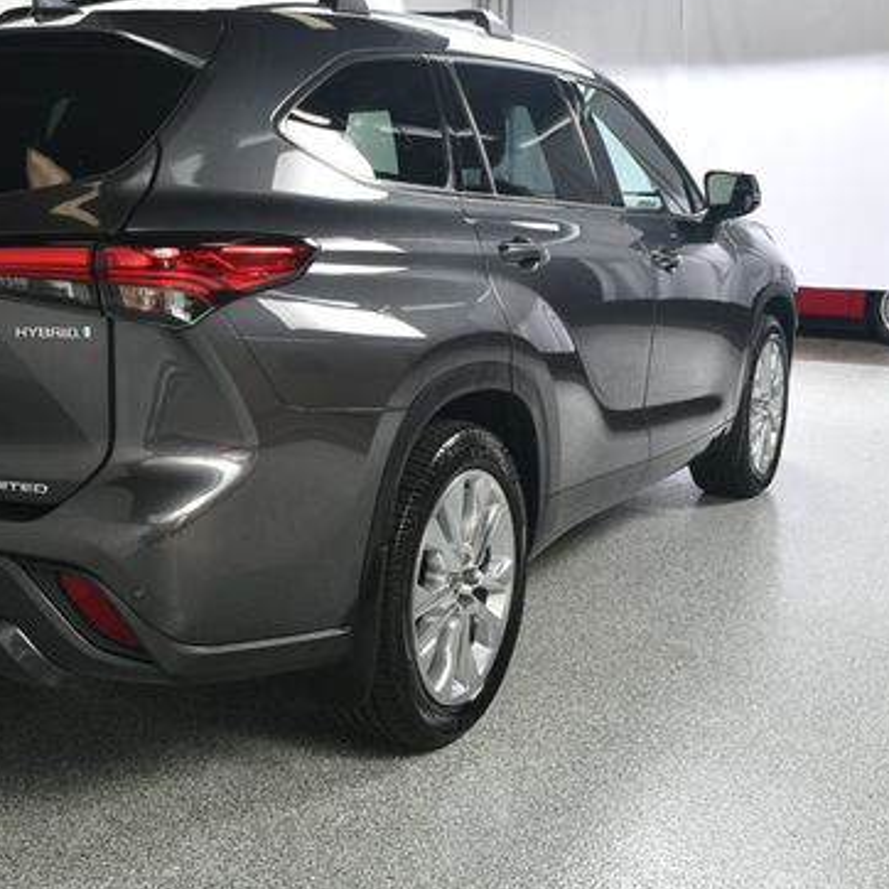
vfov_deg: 37.5
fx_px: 1308
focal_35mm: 45
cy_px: 376
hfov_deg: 36.9
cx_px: 255
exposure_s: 1/160
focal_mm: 20
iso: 100
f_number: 8
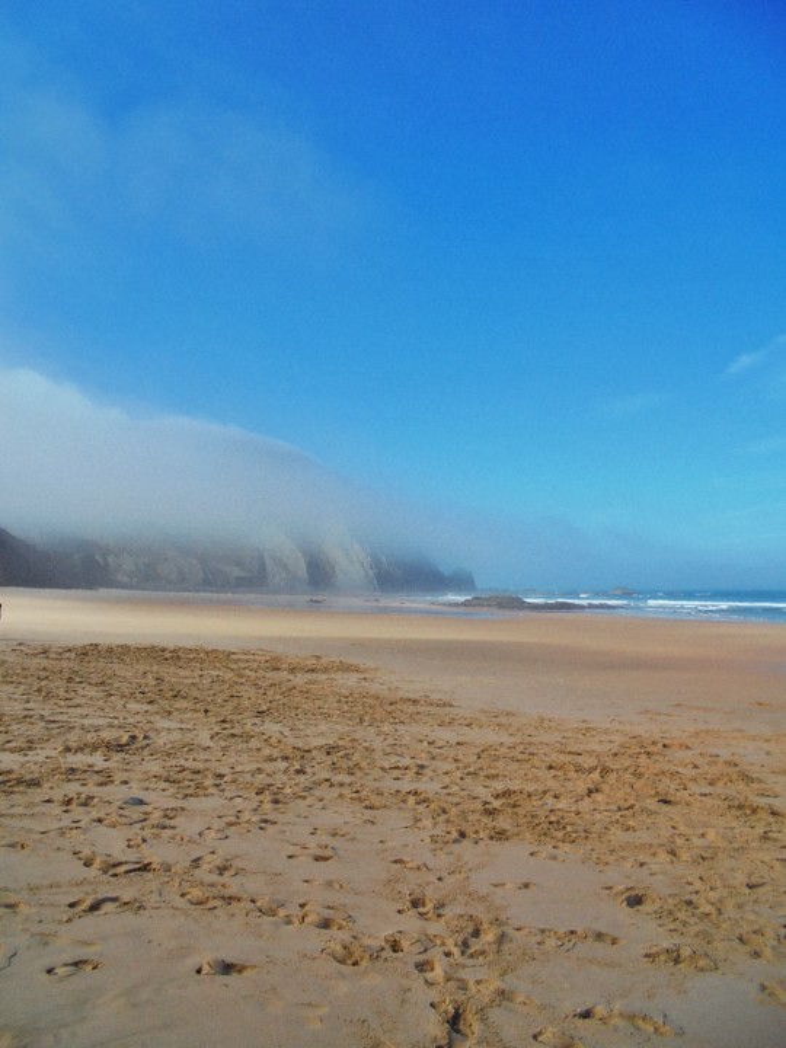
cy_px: 524
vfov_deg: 67.3
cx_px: 393
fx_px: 787
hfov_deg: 53.1
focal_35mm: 26
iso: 100
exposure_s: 1/125
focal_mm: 4.6
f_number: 11.5
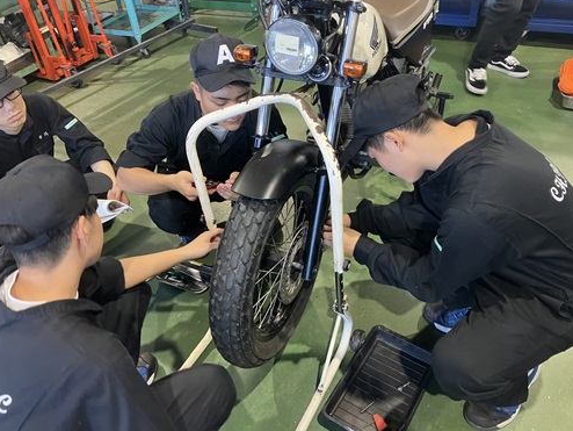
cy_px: 209
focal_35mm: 29
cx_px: 282
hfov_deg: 61.6
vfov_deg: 48.3
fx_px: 480
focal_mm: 3.99
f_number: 1.8
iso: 100
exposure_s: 1/50
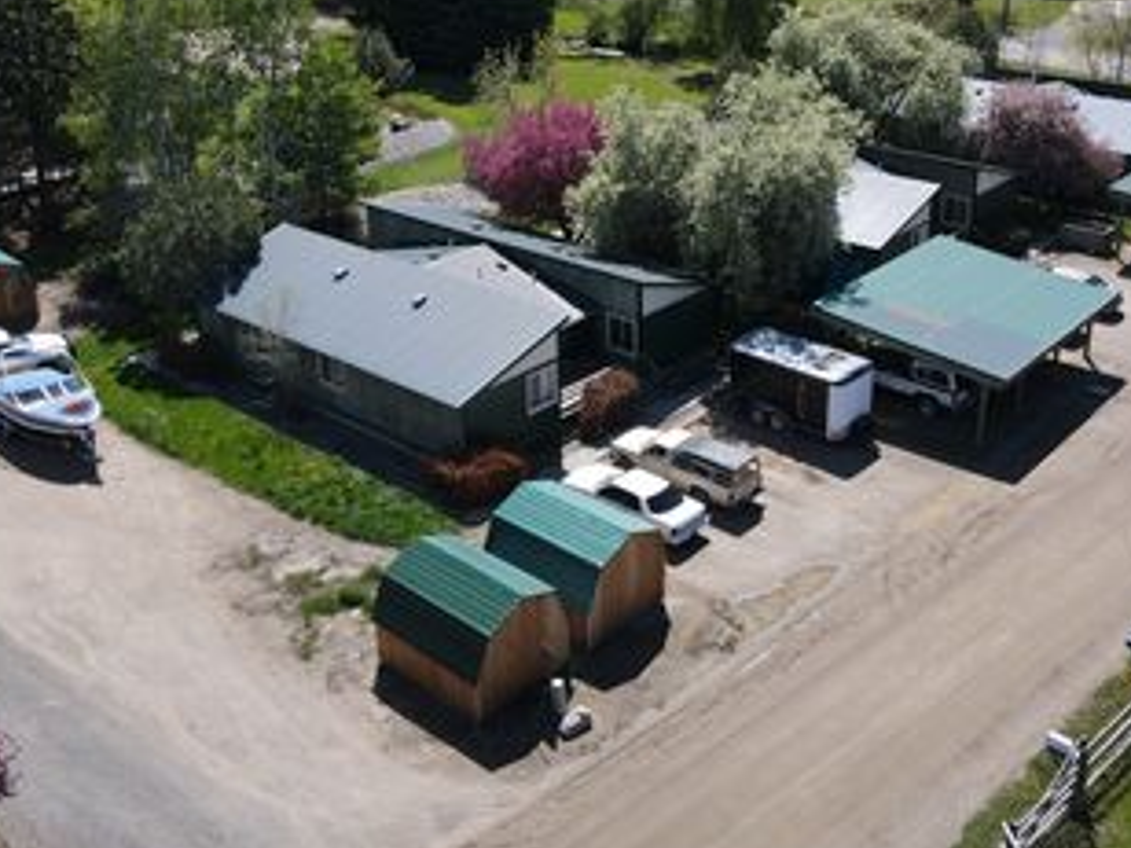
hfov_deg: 47.8
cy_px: 277
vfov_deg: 36.4
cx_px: 632
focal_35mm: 39
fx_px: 1274
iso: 100
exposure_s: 1/640
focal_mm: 4.5
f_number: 2.8
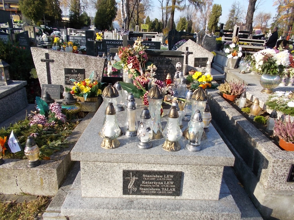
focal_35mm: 26
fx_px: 221
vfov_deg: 53.1
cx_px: 147
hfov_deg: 67.3
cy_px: 110
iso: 80
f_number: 3.2
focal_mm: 4.6
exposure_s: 1/400
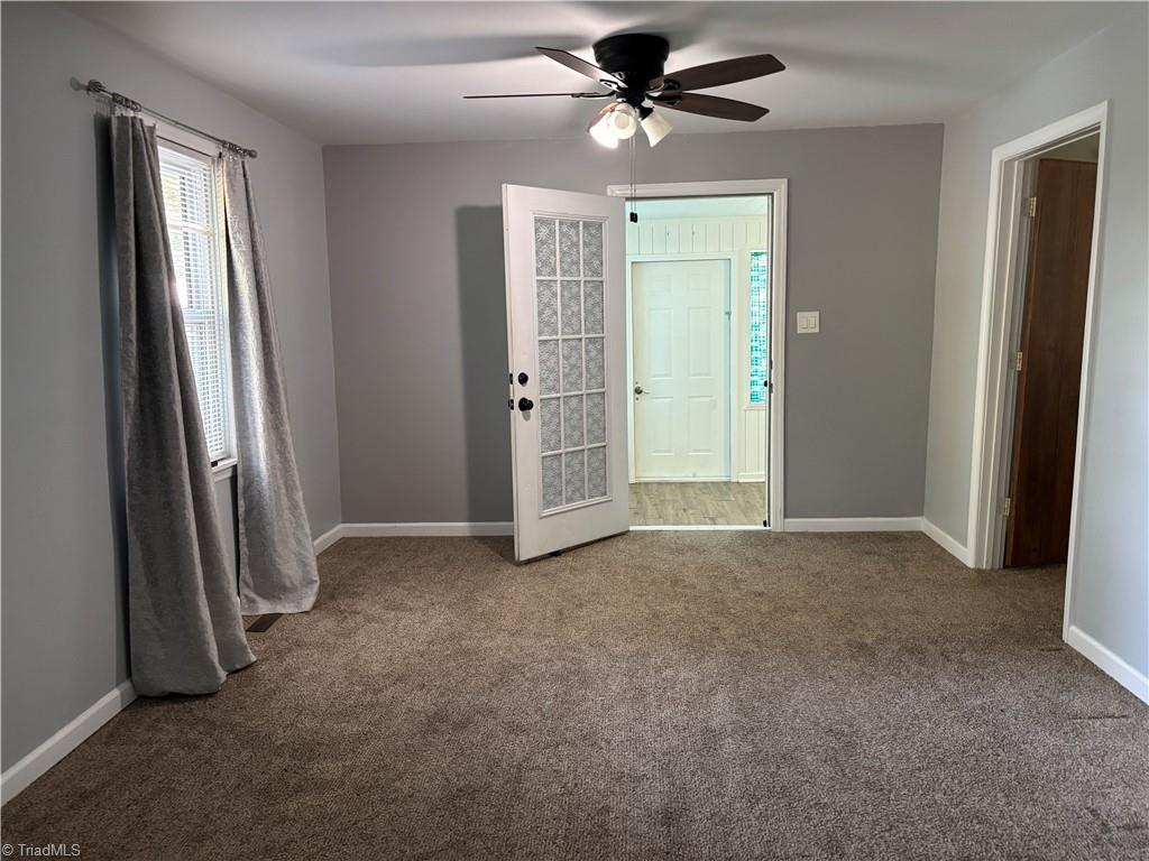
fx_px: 863
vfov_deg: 53.1
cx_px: 574
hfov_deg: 67.3
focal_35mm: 26
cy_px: 430
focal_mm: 5.96
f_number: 1.6
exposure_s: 1/60
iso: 400
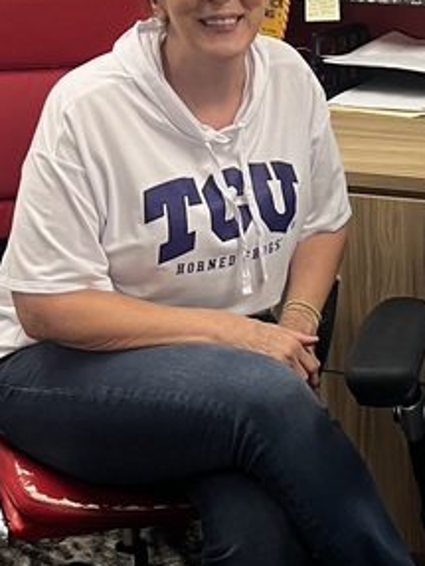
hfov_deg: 15.3
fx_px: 1520
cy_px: 228
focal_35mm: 93
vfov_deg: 21.0
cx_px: 534
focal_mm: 5.1
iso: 100
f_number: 1.6
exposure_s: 1/60
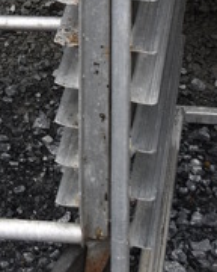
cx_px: -14
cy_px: -333
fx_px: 1320
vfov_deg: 10.4
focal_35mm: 164
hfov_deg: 9.3
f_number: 5.6
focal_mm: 23
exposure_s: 1/250
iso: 200
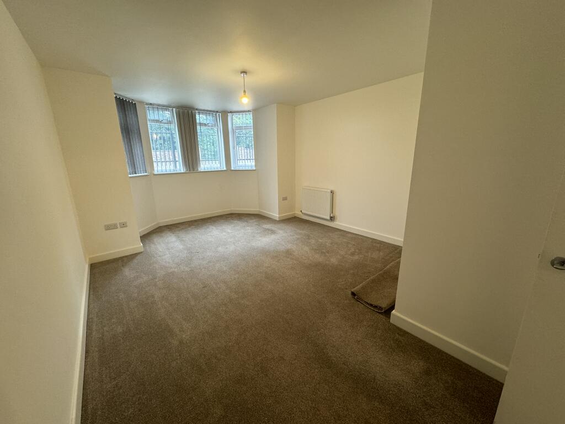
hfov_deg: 102.1
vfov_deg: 85.7
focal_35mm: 14
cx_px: 282
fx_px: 229
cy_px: 212
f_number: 2.2
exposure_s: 1/50
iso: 200
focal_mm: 2.22
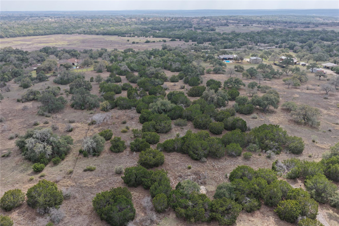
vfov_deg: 46.4
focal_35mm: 28
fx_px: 264
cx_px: 170
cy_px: 113
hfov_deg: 65.5
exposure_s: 1/400
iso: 100
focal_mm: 14.45
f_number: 2.8
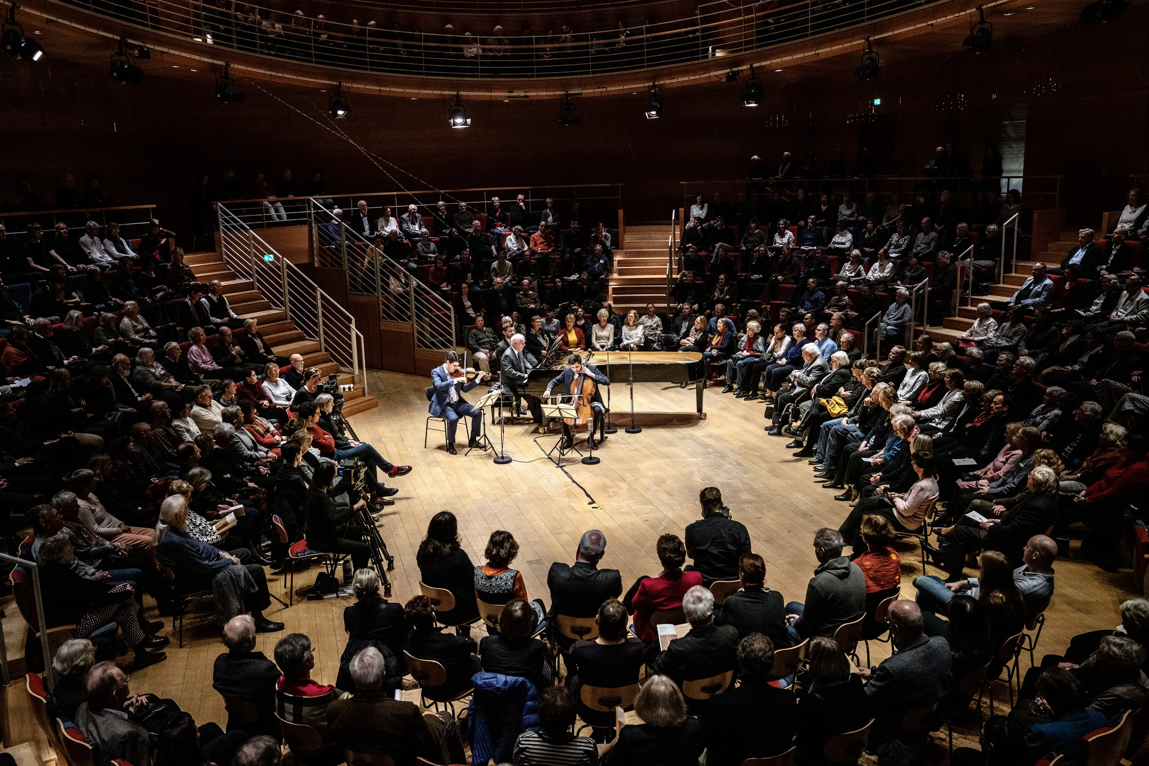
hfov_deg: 60.3
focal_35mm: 31
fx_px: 989
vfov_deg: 42.3
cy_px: 383
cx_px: 574
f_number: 4
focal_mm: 31
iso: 2000
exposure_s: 1/160
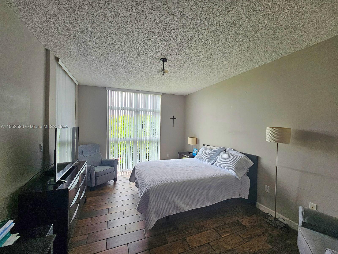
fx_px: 127
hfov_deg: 106.2
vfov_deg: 89.9
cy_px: 127
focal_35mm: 13
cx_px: 169
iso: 64
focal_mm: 2.2
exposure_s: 1/120
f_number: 2.2
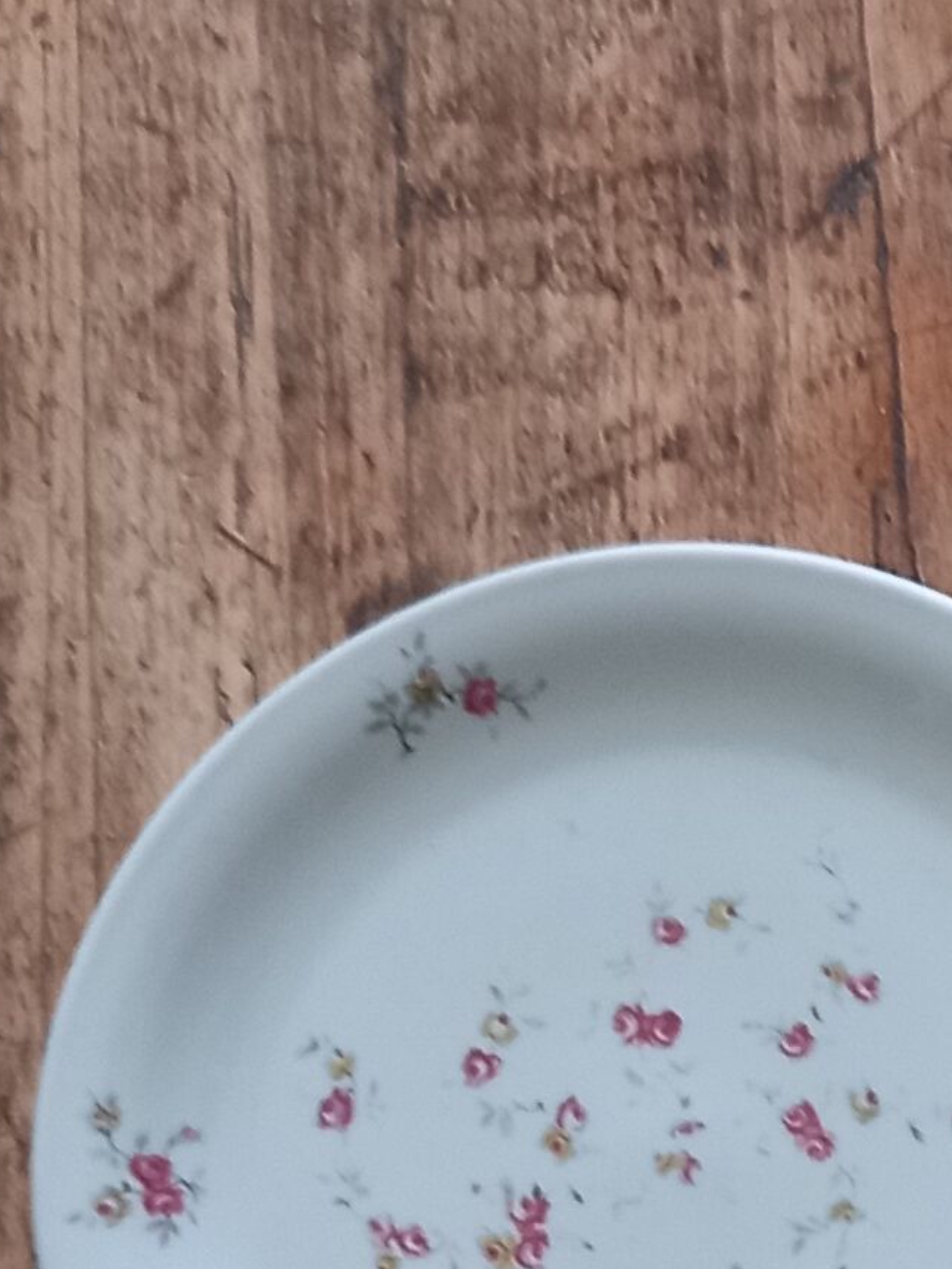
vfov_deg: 16.0
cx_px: 1880
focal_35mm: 116
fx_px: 4251
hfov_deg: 11.5
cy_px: 1718
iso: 160
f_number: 2
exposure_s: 1/50
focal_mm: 4.6
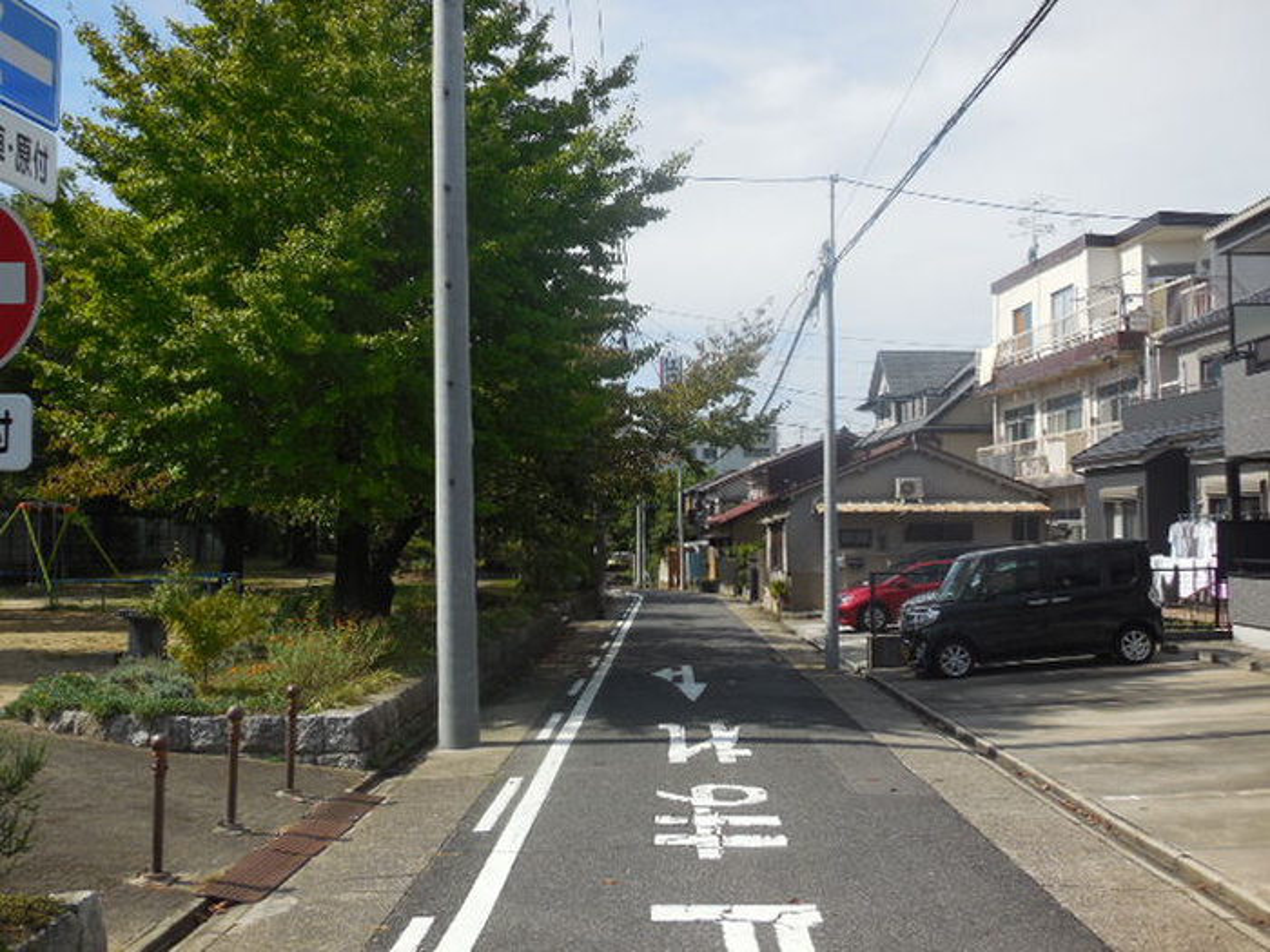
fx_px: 1468
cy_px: 476
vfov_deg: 36.0
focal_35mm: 40
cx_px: 635
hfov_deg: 46.8
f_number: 3.6
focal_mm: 7.1
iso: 125
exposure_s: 1/1600
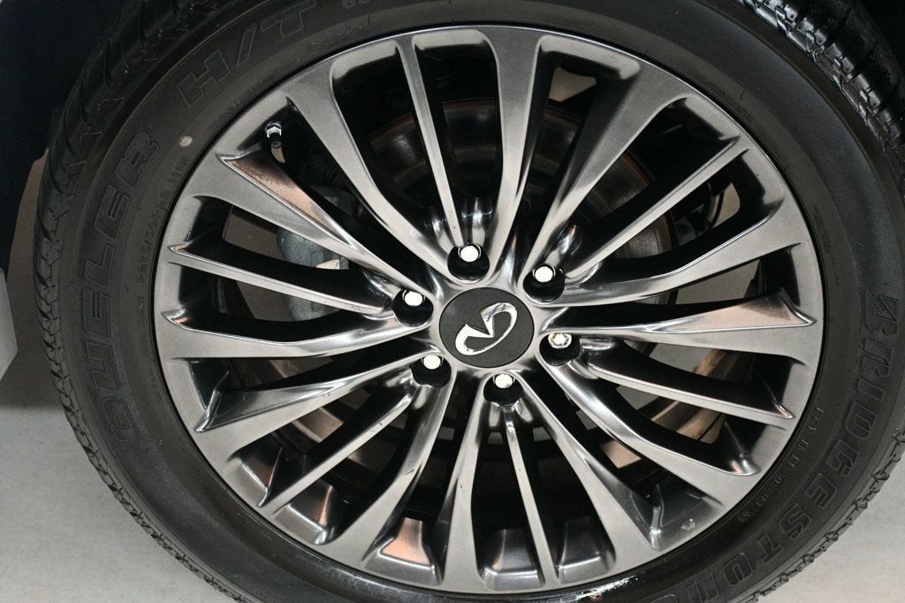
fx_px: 1583
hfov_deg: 31.9
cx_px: 452
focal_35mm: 63
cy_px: 302
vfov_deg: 21.6
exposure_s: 1/80
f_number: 4.5
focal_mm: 42
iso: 3200
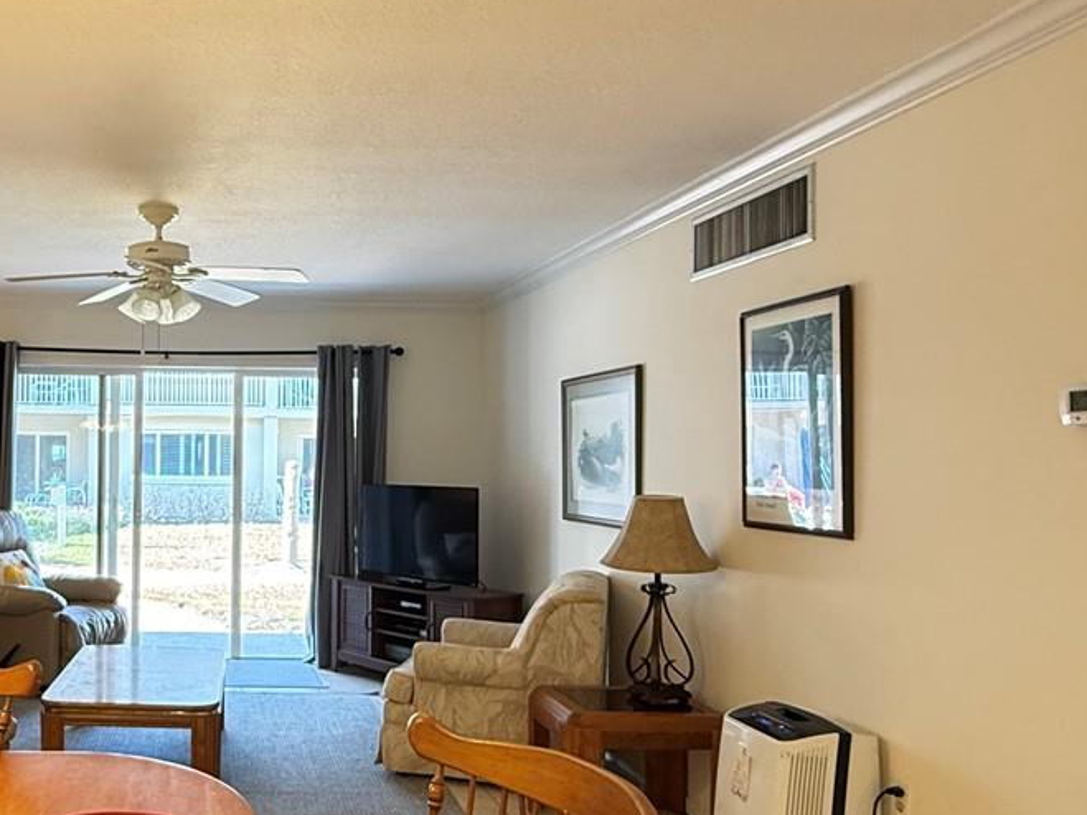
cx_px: 198
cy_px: 440
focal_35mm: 34
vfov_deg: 41.7
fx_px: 1067
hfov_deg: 50.3
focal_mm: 2.22
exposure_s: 1/60
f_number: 2.2
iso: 320
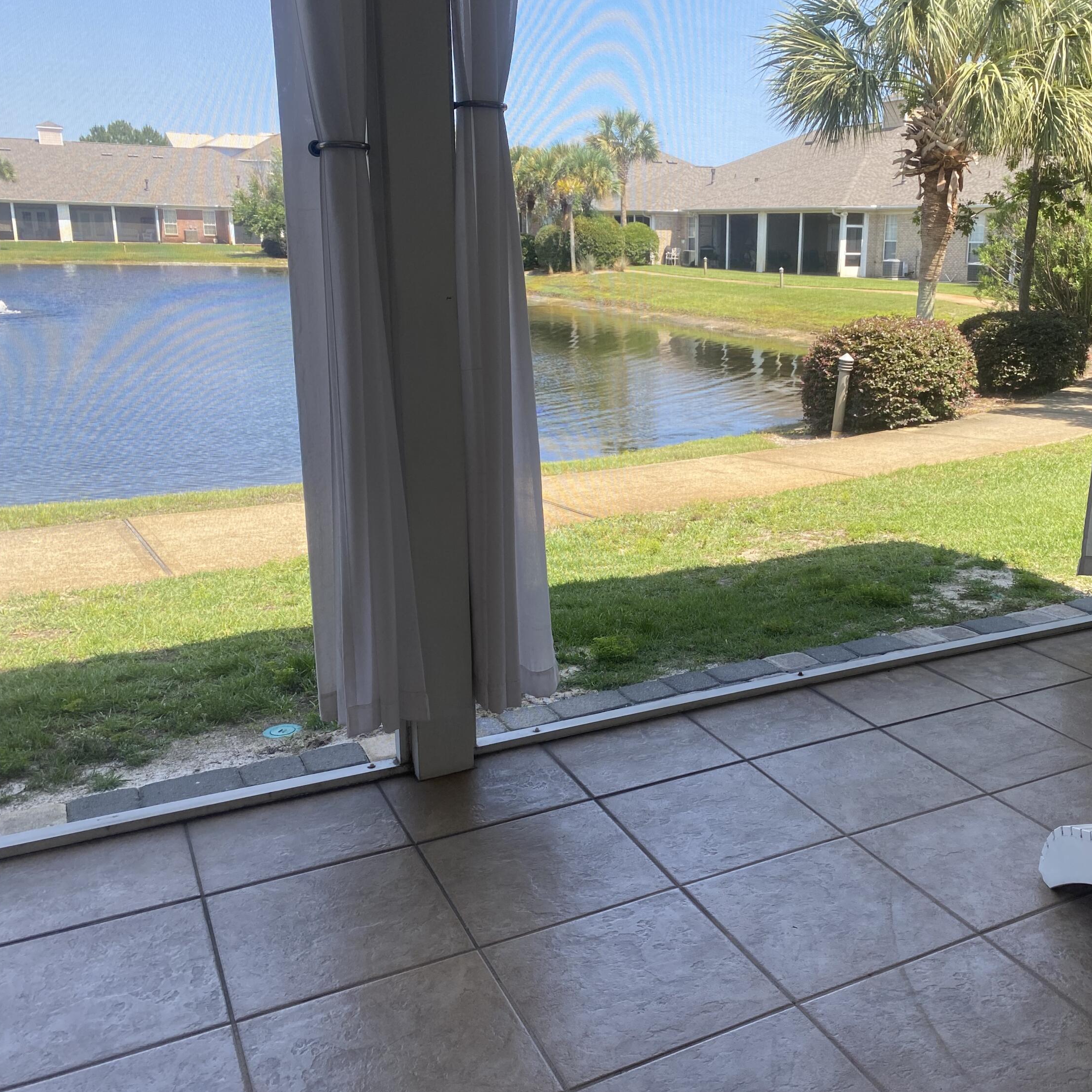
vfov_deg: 52.5
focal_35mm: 31
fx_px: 1106
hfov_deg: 51.6
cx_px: 722
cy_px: 544
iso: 32
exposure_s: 1/544
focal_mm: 4.25
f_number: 1.8
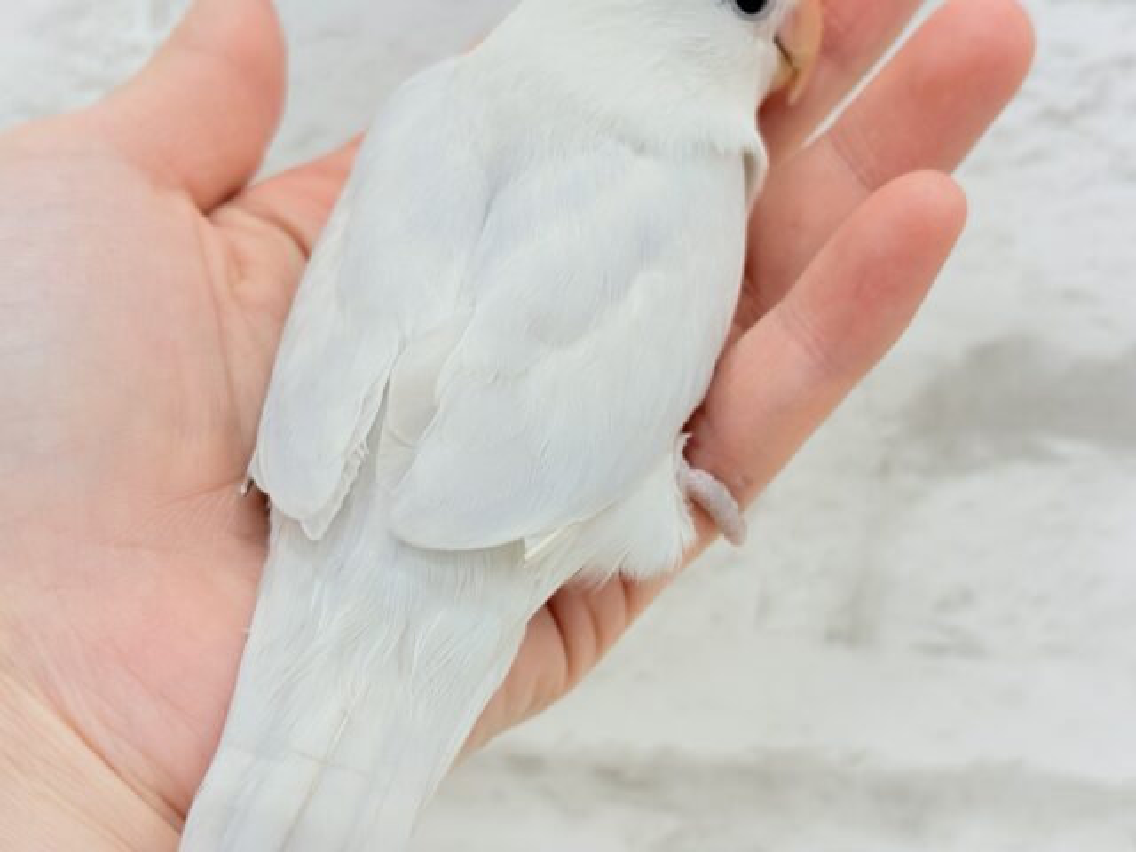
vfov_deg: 28.0
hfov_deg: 36.8
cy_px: 426
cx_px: 568
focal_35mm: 52
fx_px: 1706
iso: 32
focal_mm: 5.96
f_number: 1.6
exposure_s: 1/50
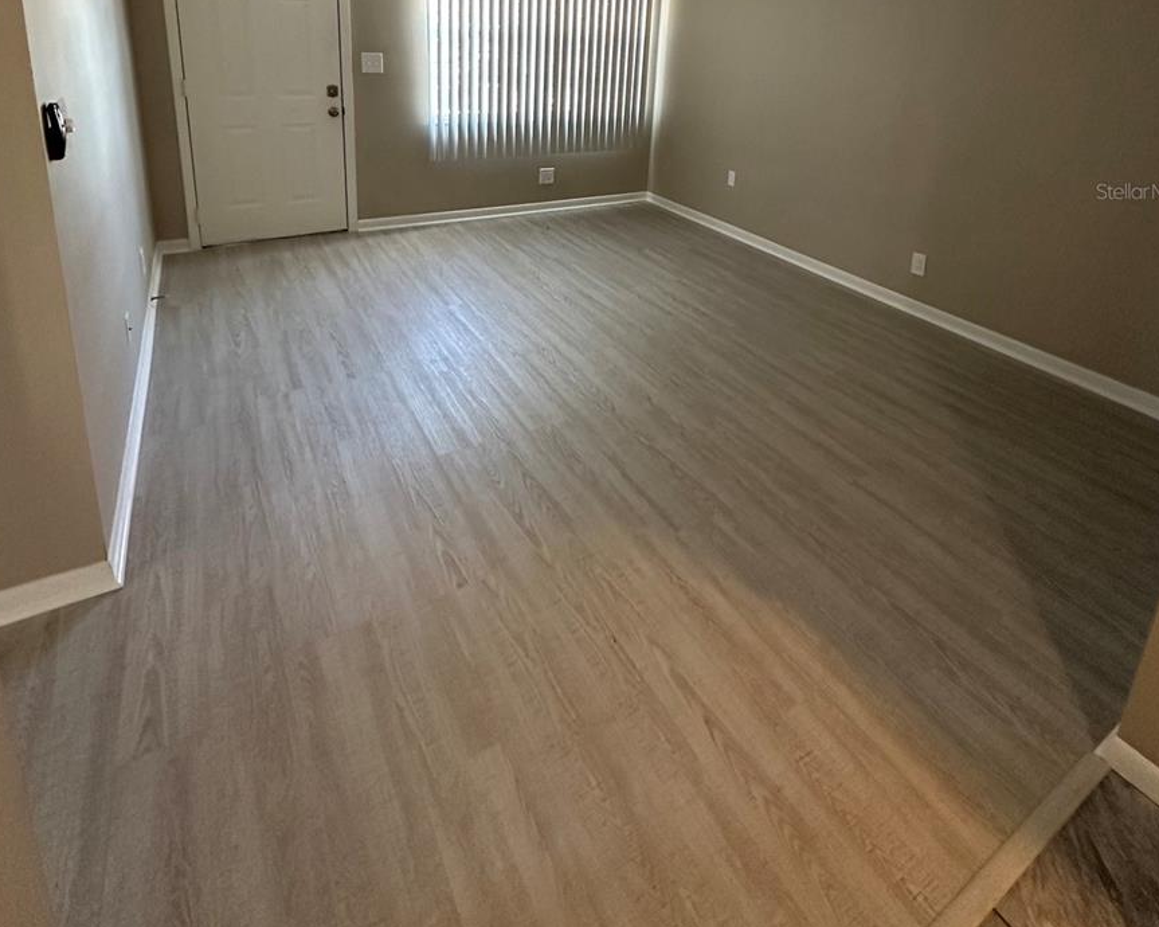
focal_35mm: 19
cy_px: 191
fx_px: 652
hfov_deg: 83.3
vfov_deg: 64.8
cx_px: 587
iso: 320
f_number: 2.2
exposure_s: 1/60
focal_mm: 2.22
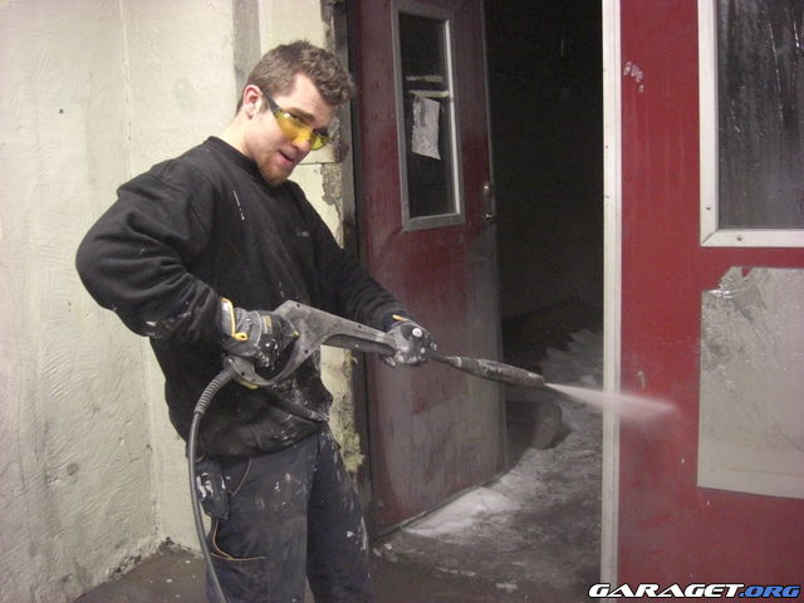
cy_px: 302
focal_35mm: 38
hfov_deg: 49.0
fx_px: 883
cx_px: 402
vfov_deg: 37.7
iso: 800
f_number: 2.8
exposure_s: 1/30
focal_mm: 7.9
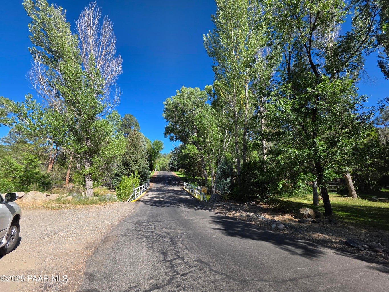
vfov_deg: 89.9
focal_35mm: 13
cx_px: 194
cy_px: 146
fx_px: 146
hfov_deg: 106.2
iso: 40
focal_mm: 2.2
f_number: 1.9
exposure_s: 1/1339
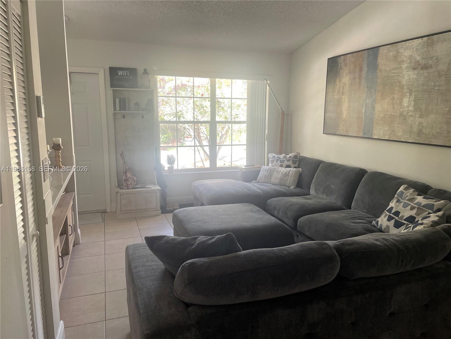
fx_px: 339
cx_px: 226
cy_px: 170
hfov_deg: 67.3
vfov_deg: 53.1
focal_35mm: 26
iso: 100
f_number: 1.6
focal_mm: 4.2
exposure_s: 1/121
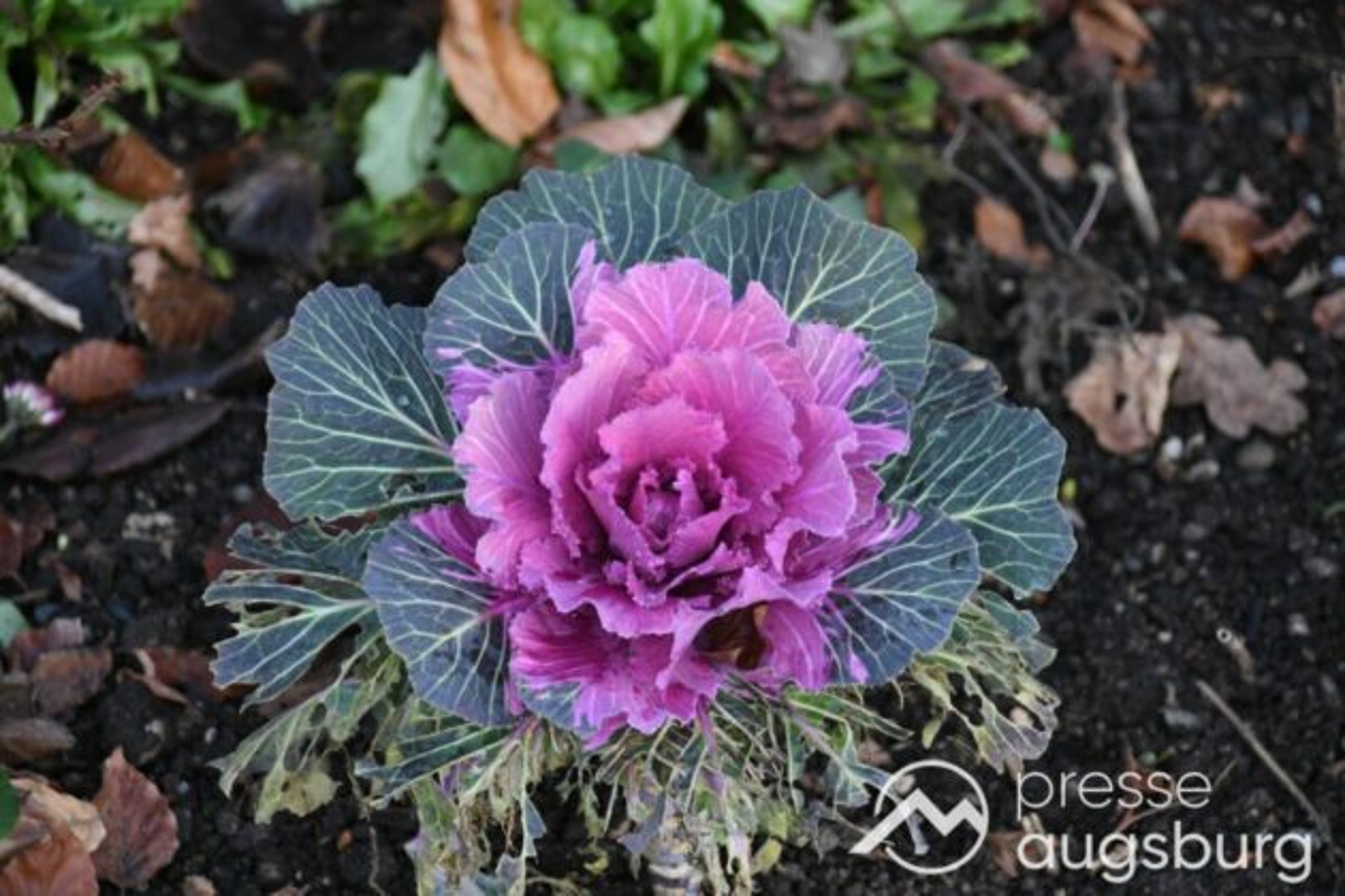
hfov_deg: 10.5
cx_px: 672
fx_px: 7285
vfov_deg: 7.0
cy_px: 448
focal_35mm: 195
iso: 1600
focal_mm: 130
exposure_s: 1/250
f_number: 5.6
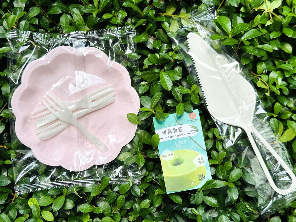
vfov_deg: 30.3
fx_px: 410
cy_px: 111
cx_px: 148
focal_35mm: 48
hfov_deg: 39.7
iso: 64
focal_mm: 6.86
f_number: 1.78
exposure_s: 1/1541
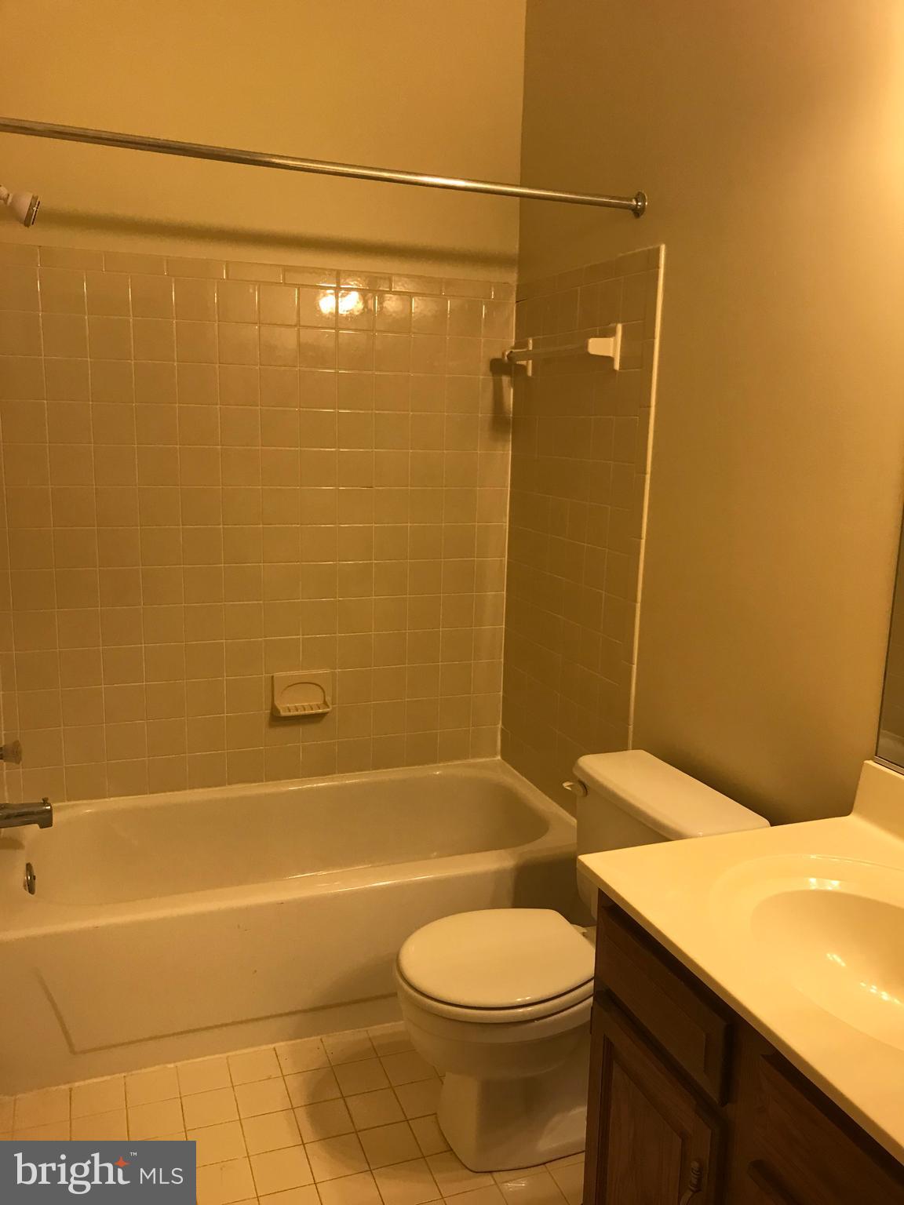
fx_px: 975
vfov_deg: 63.4
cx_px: 452
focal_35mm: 28
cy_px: 602
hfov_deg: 49.7
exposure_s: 1/24
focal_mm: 3.99
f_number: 1.8
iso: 40
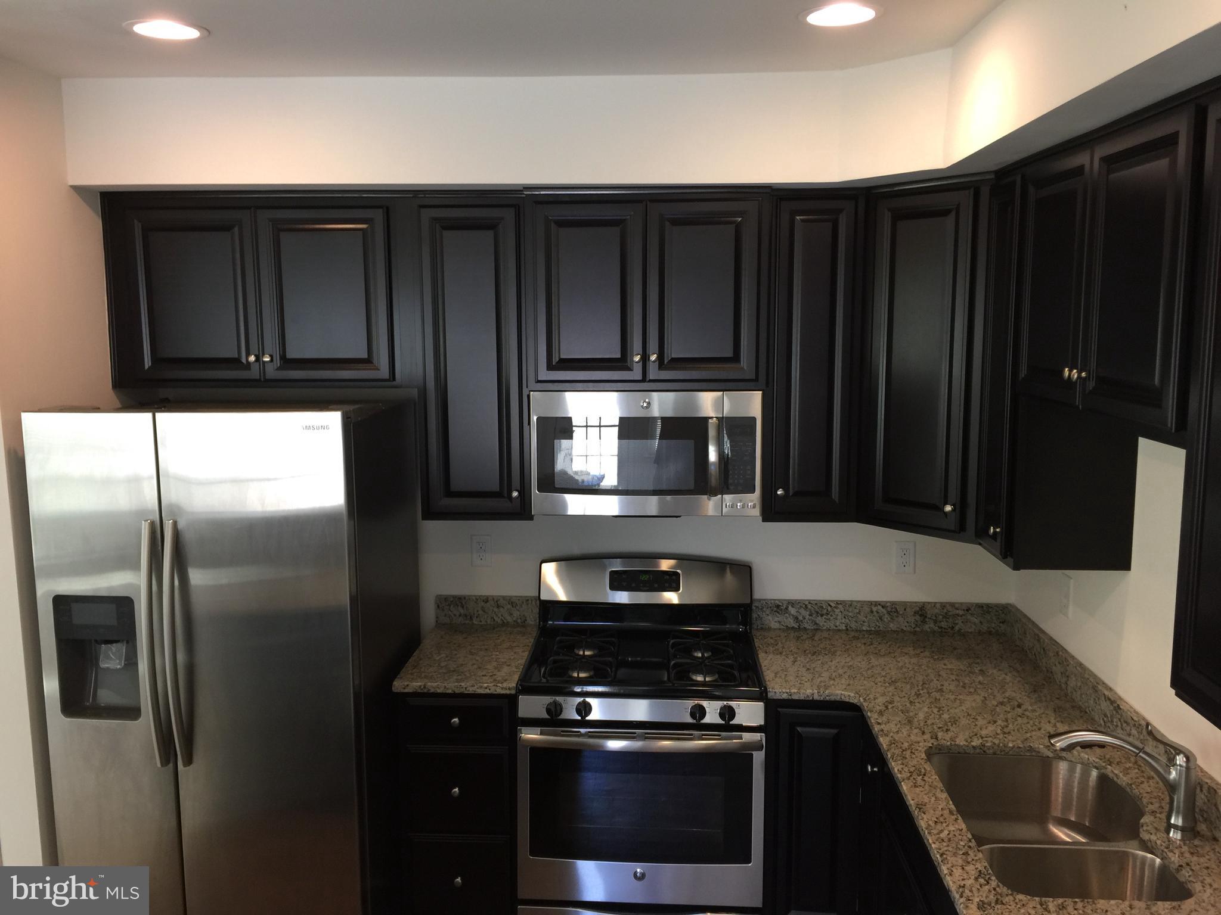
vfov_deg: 48.2
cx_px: 610
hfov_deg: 61.7
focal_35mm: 29
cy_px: 458
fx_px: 1023
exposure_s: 1/15
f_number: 2.2
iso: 32
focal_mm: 4.15
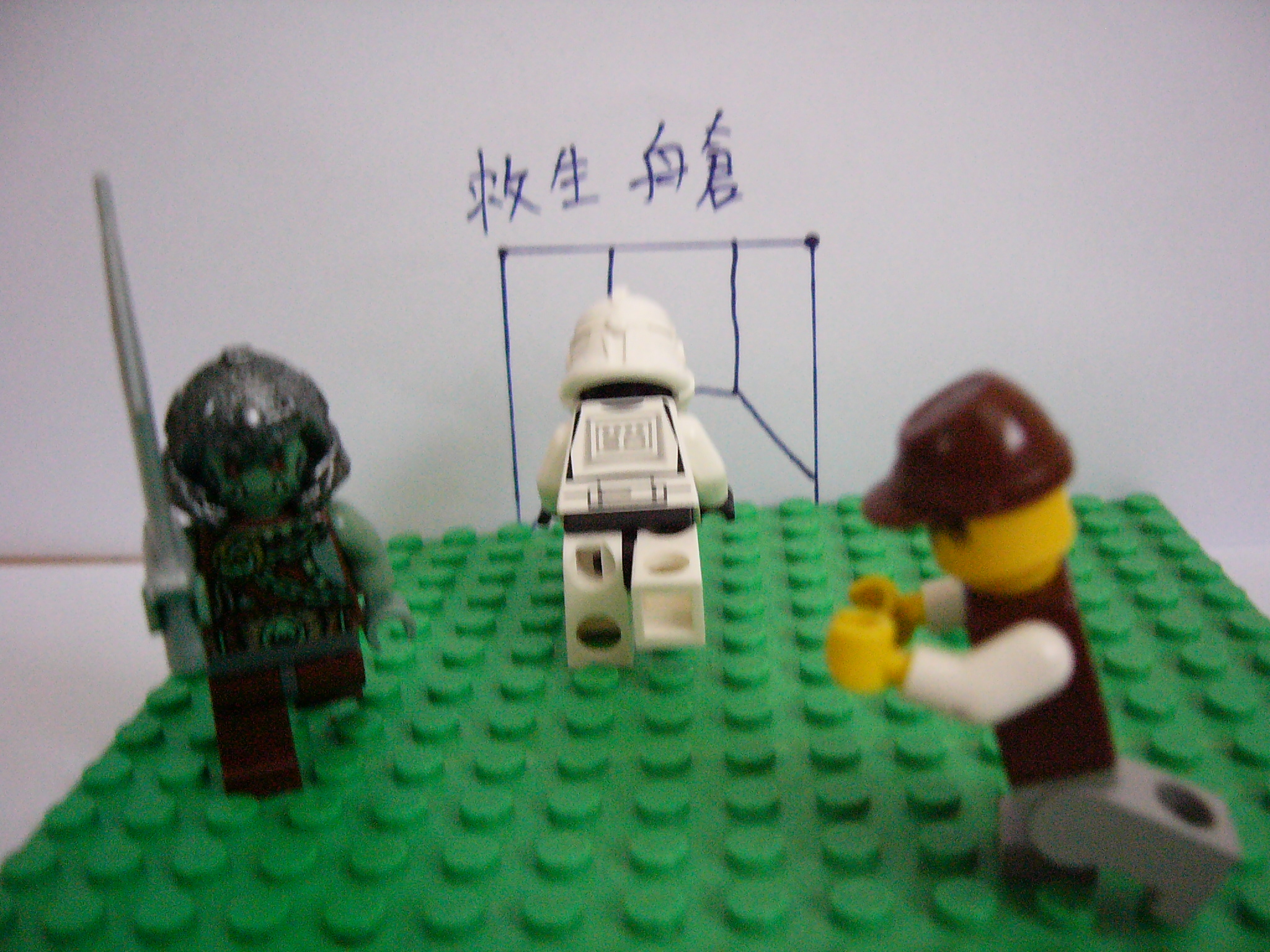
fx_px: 1284
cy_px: 476
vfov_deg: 40.7
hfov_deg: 52.6
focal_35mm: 35
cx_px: 635
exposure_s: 1/15
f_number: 2.8
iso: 400
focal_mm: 5.8
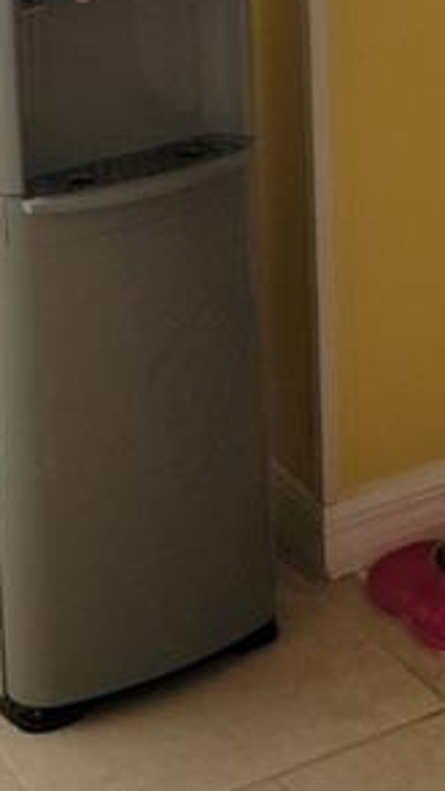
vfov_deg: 15.9
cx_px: 709
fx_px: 2620
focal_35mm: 125
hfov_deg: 9.4
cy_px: -364
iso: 125
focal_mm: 5.9
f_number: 2
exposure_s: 1/59
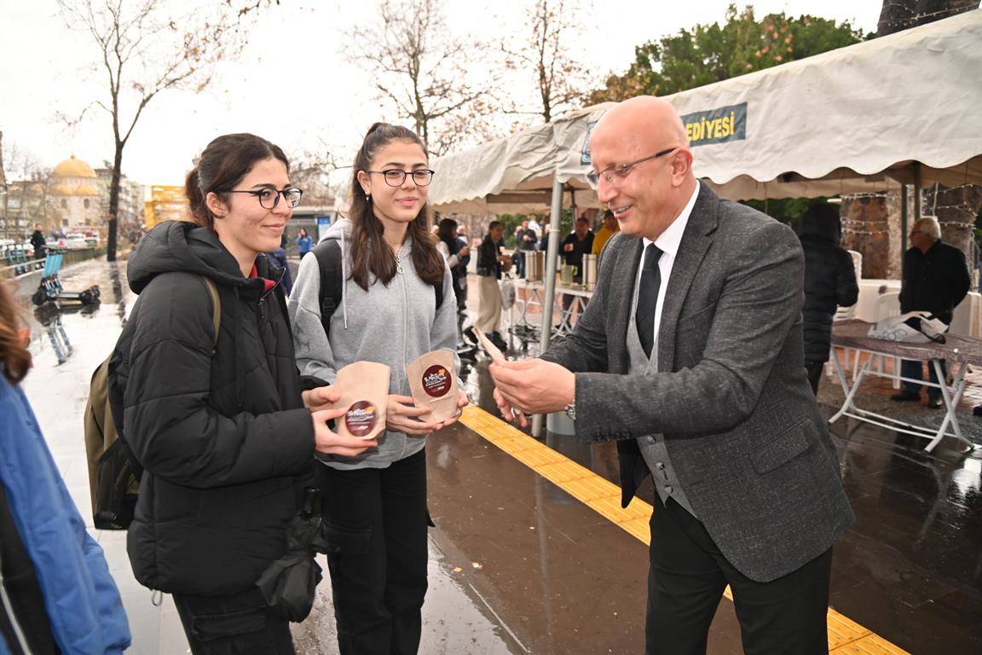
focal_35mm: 24
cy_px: 328
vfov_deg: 53.1
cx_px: 491
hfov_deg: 73.7
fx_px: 655
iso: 250
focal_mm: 24
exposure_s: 1/60
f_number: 4
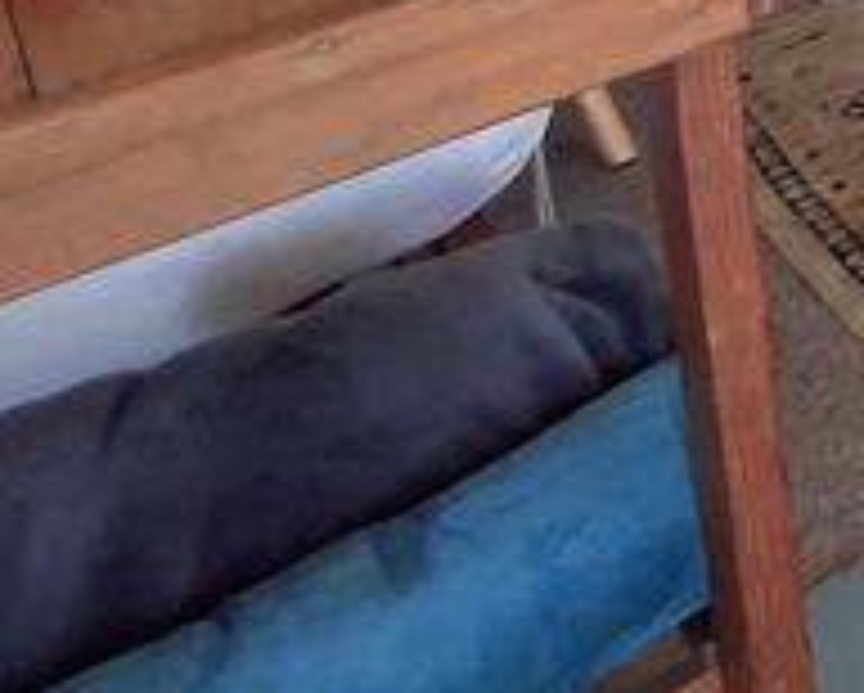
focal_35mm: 65
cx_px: 1692
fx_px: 1664
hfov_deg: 19.0
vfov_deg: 18.5
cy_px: -547
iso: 40
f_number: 2.2
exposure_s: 1/50
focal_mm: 1.64
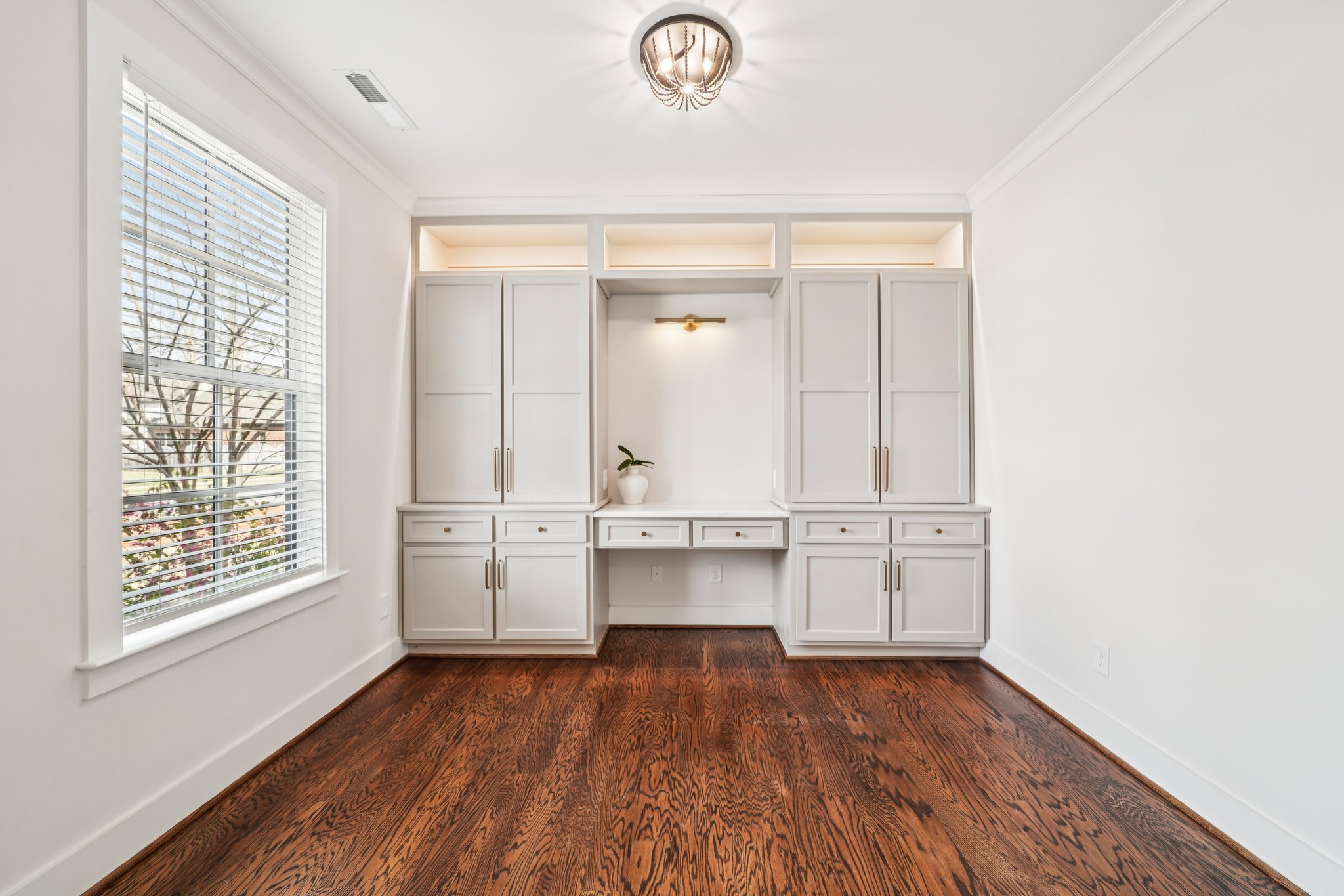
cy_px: 448
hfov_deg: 104.3
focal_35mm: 14
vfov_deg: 81.2
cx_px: 672
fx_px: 523
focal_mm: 14
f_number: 8
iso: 400
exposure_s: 1/40
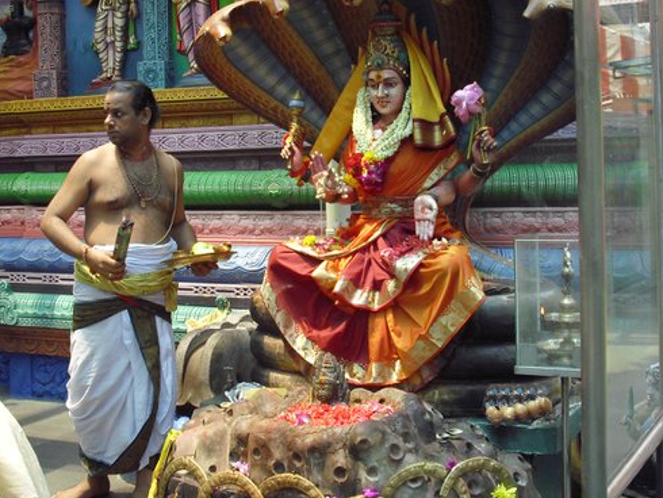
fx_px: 1188
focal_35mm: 62
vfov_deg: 23.6
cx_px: 333
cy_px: 202
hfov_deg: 31.2
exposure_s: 1/400
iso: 100
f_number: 2.8
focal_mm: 6.2
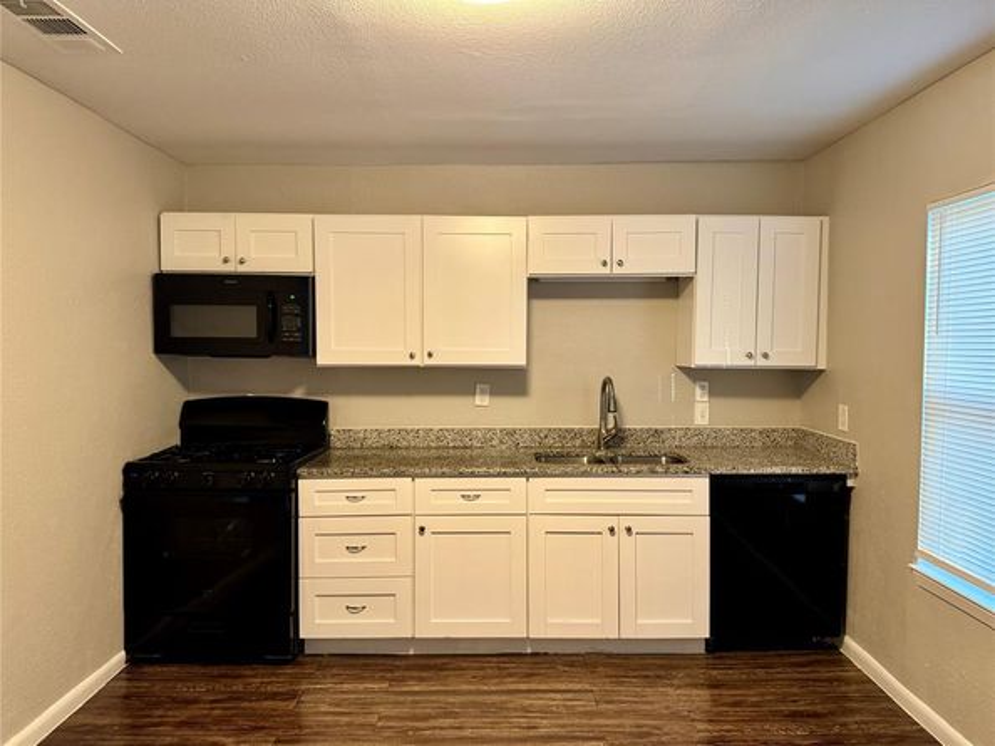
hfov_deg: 71.6
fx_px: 690
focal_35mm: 24
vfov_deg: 56.8
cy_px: 373
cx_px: 498
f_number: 1.78
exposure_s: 1/60
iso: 400
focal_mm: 6.76
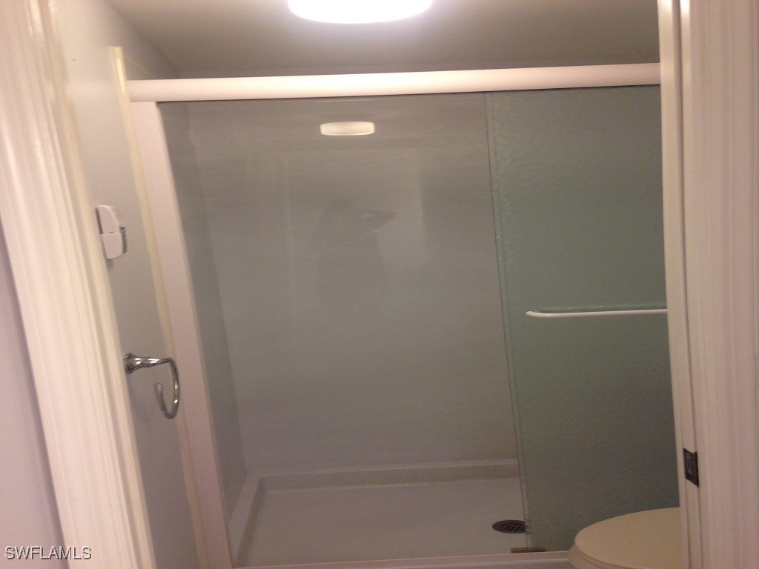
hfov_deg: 55.4
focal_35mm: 33
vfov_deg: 42.9
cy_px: 284
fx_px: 724
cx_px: 380
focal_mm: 4.12
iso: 80
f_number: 2.4
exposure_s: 1/20
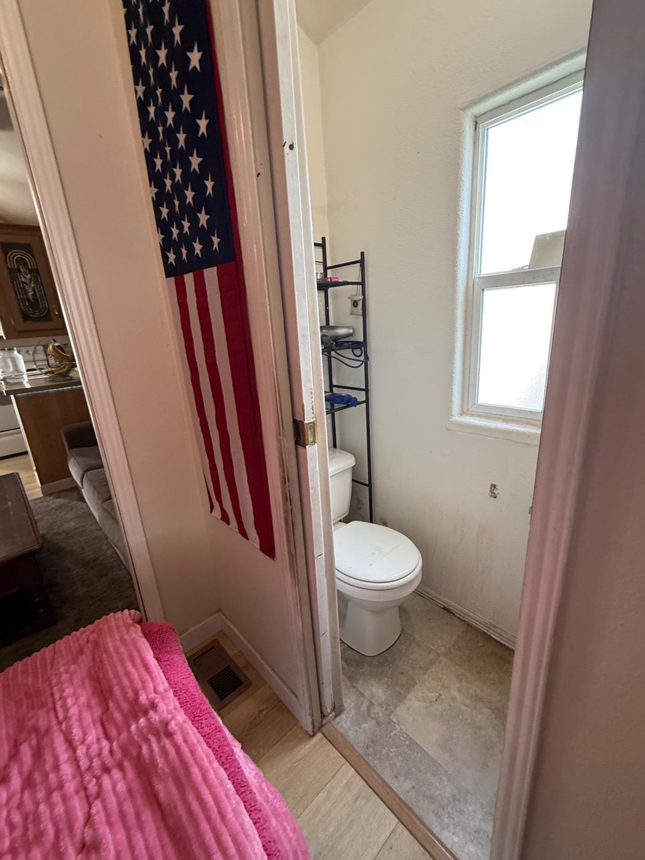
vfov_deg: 98.2
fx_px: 373
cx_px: 331
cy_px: 432
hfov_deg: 81.7
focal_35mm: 15
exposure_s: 1/60
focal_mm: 2.22
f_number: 2.2
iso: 200
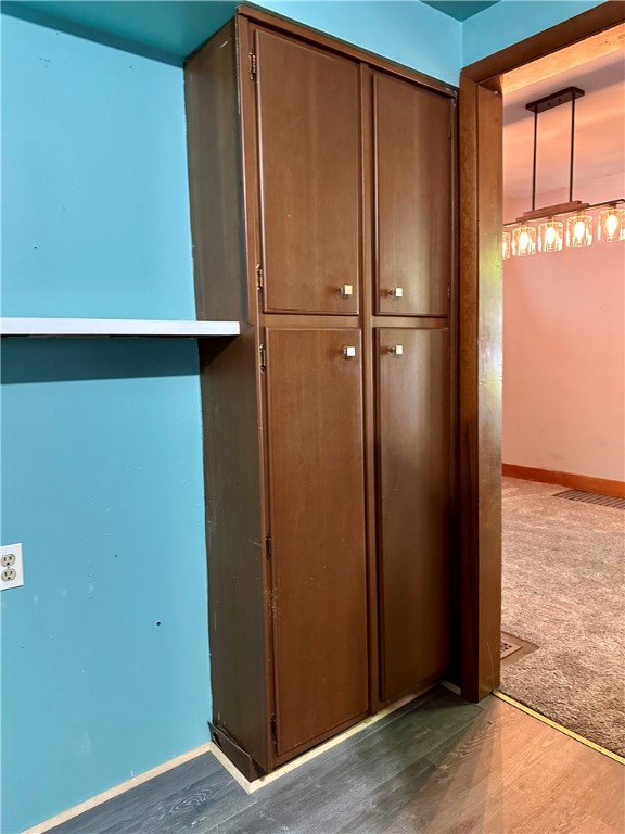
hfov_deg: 56.8
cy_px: 417
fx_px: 578
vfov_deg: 71.6
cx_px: 312
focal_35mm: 24
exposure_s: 1/40
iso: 640
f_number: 1.78
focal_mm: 6.86
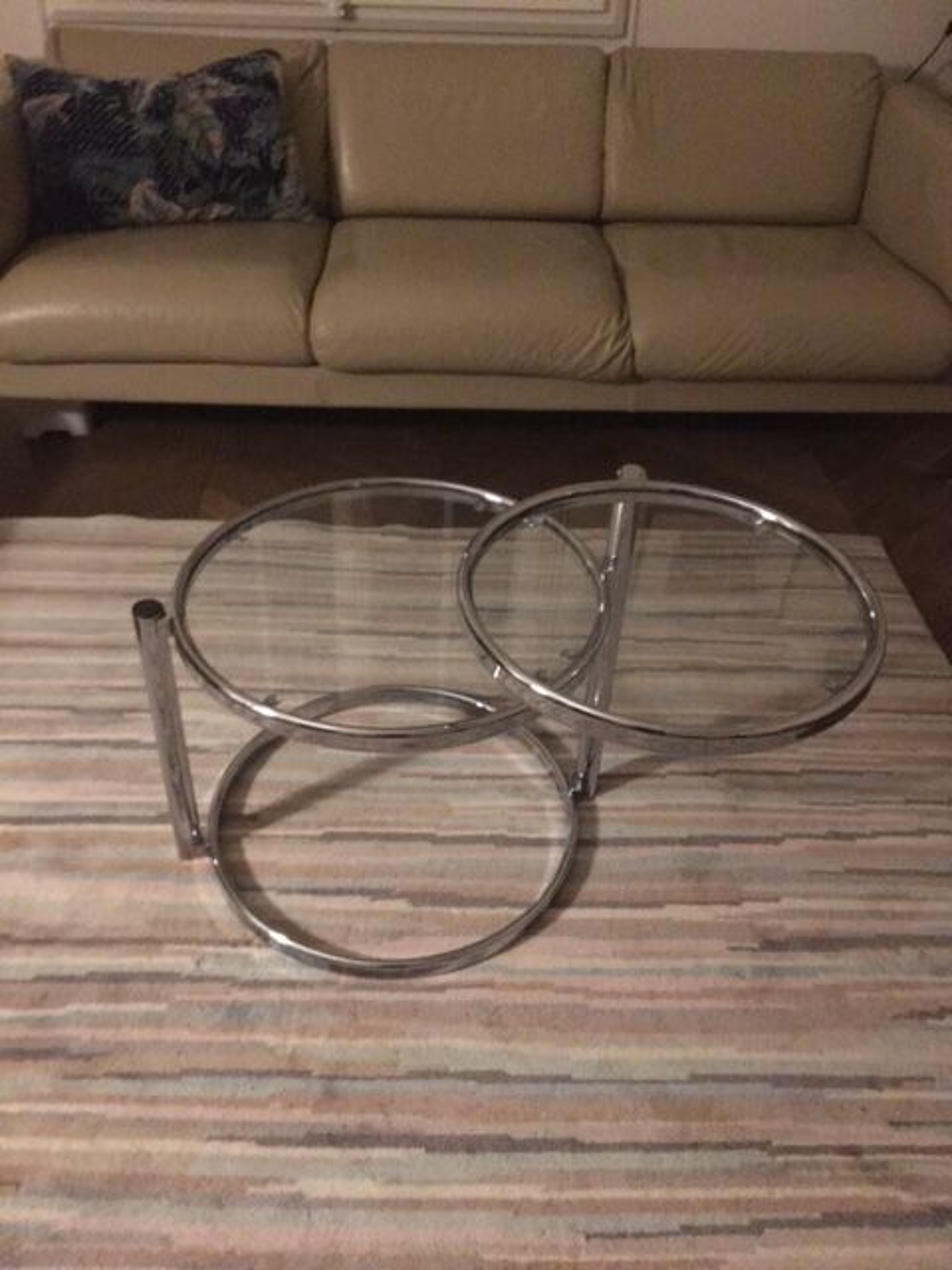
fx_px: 1063
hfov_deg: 48.2
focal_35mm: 29
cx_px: 476
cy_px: 635
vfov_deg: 61.7
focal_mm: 4.15
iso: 640
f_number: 2.2
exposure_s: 1/17
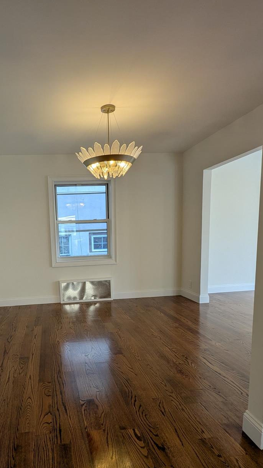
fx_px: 273
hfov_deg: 49.9
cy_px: 279
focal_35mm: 22
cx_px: 75
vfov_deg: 80.3
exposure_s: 1/76.7
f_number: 2.2
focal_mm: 2.35
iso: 46
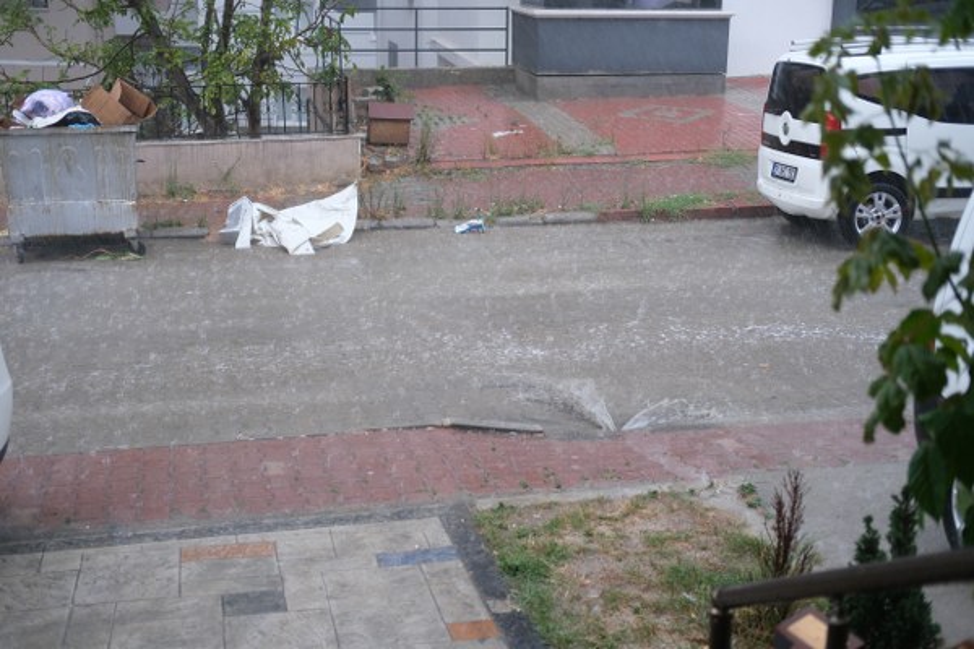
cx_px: 487
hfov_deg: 37.5
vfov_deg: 25.5
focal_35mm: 53
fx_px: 1434
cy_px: 324
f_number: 2
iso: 200
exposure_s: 1/105
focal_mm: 35
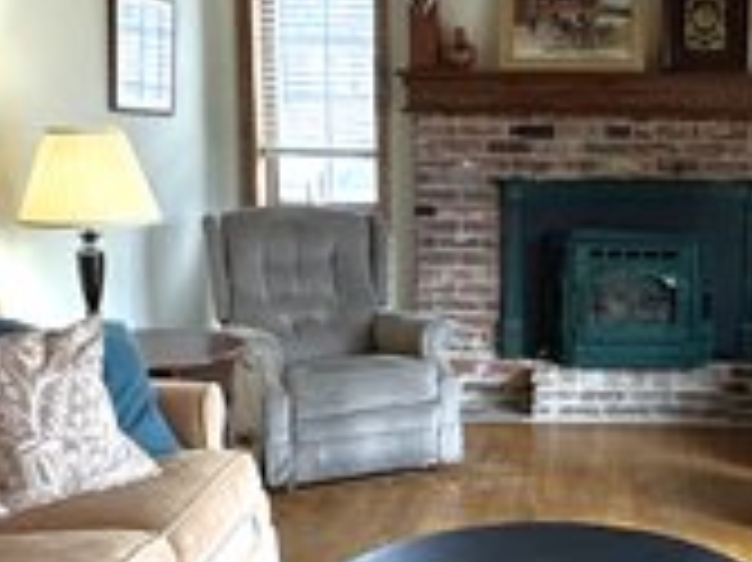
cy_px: 299
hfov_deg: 35.2
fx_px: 1151
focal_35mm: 53
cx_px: 588
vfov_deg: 27.5
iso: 320
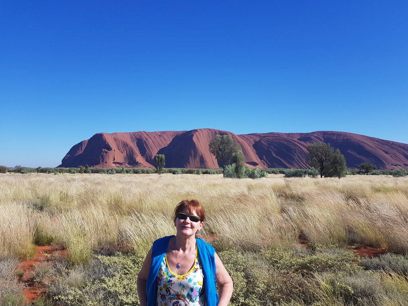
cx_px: 204
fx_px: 306
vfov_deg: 53.1
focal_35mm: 26
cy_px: 153
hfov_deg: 67.3
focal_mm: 4.2
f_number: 1.7
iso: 40
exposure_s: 1/2224
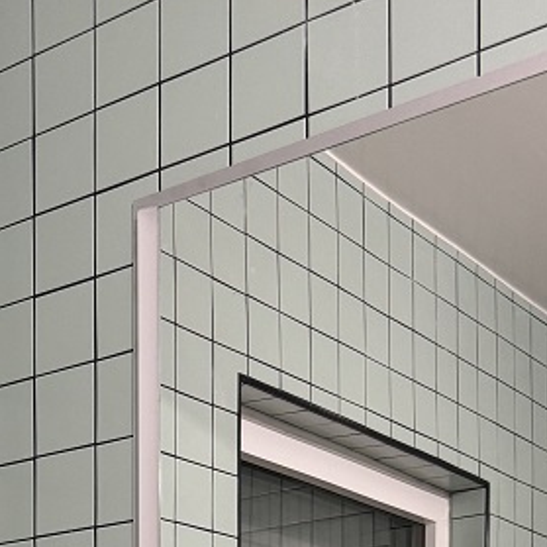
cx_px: 133
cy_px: 869
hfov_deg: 22.5
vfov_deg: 19.3
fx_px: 1359
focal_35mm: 76
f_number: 1.78
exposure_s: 1/50
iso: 200
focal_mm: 6.76
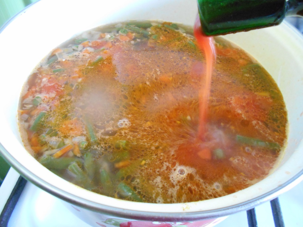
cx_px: 152
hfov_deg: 67.3
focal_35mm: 26
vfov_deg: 53.1
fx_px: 228
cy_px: 114
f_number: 3.2
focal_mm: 4.6
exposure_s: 1/15
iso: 800
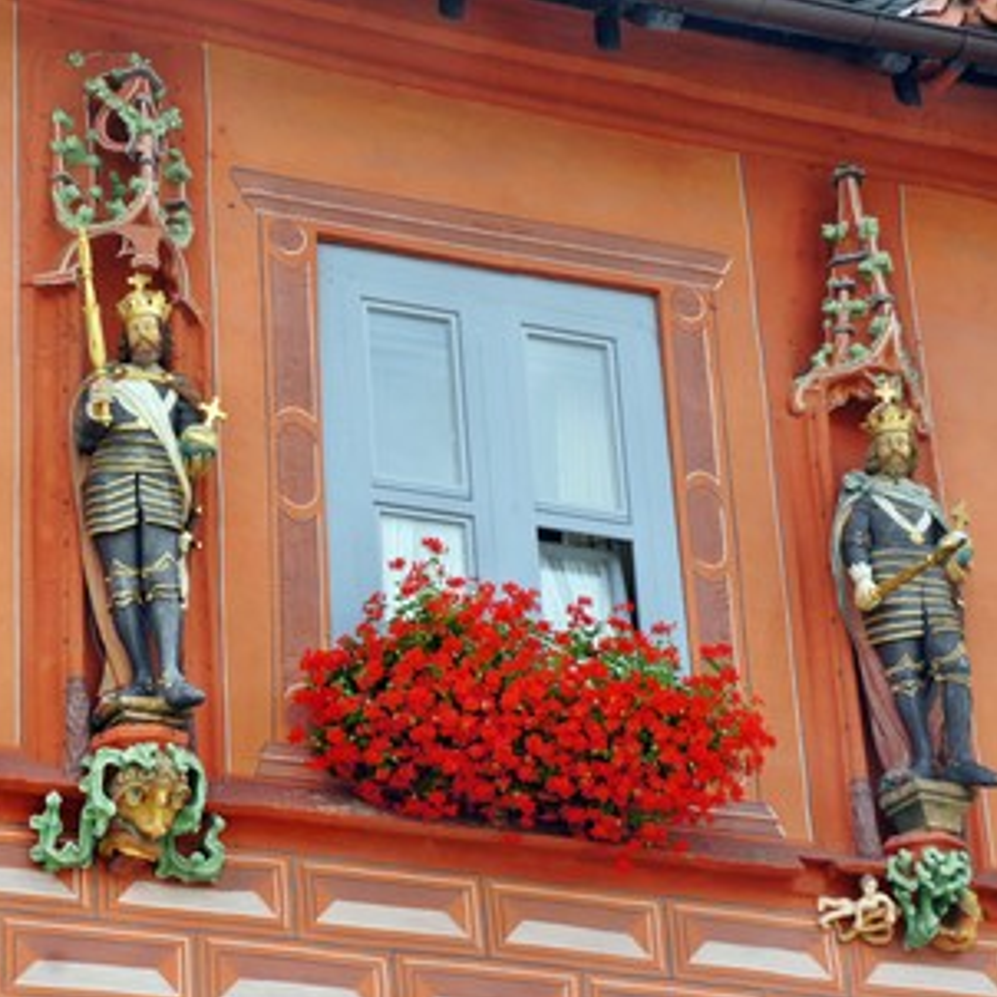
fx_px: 3475
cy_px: 502
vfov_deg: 16.3
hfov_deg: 16.3
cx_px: 258
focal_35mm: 107
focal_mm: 55
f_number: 9
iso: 200
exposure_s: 1/125
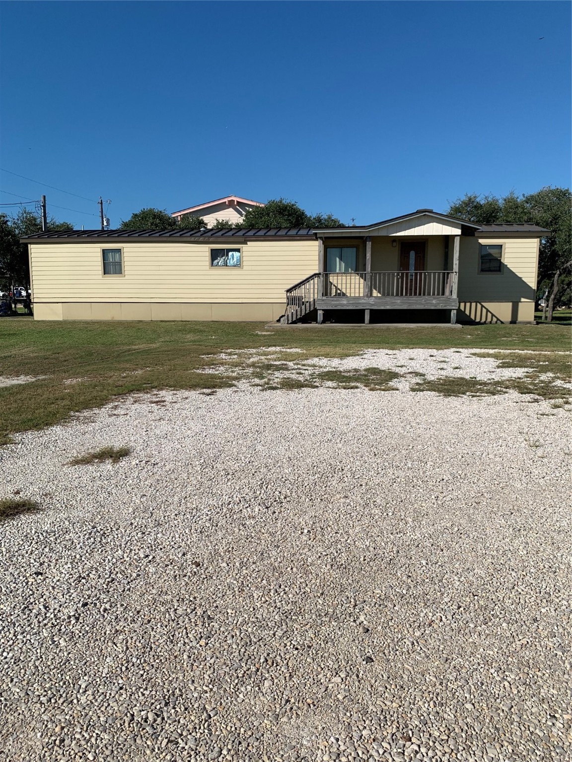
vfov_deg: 67.3
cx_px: 286
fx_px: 573
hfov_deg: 53.1
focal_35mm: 26
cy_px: 381
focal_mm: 4.25
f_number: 1.8
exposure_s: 1/4464
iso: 25
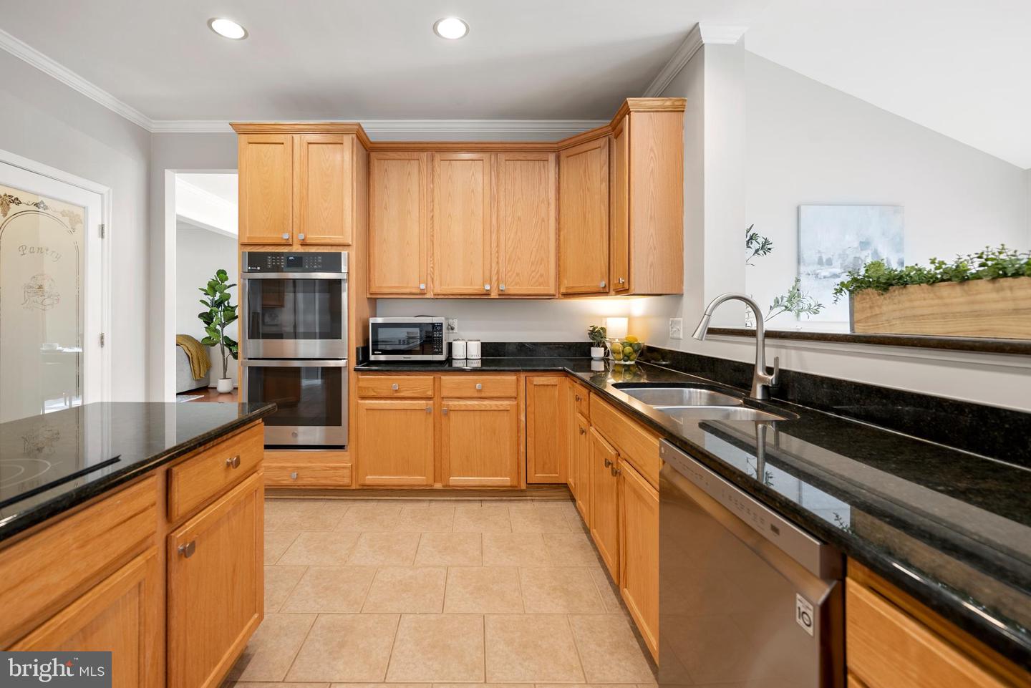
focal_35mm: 14
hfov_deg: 104.2
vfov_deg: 81.2
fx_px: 401
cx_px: 516
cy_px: 344
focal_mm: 14
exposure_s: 1/10
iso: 100
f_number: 4
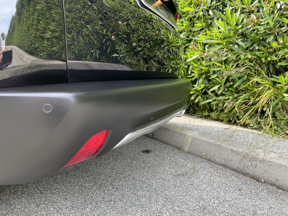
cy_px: 108
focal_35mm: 26
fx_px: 216
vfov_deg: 53.1
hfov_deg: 67.3
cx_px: 144
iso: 40
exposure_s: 1/121
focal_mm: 4.2
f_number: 1.6
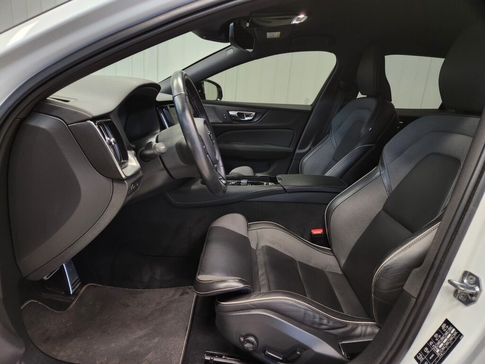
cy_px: 182
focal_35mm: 23
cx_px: 242
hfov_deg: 73.9
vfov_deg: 58.9
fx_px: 322
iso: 320
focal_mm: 5.4
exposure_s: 1/100
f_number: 1.8
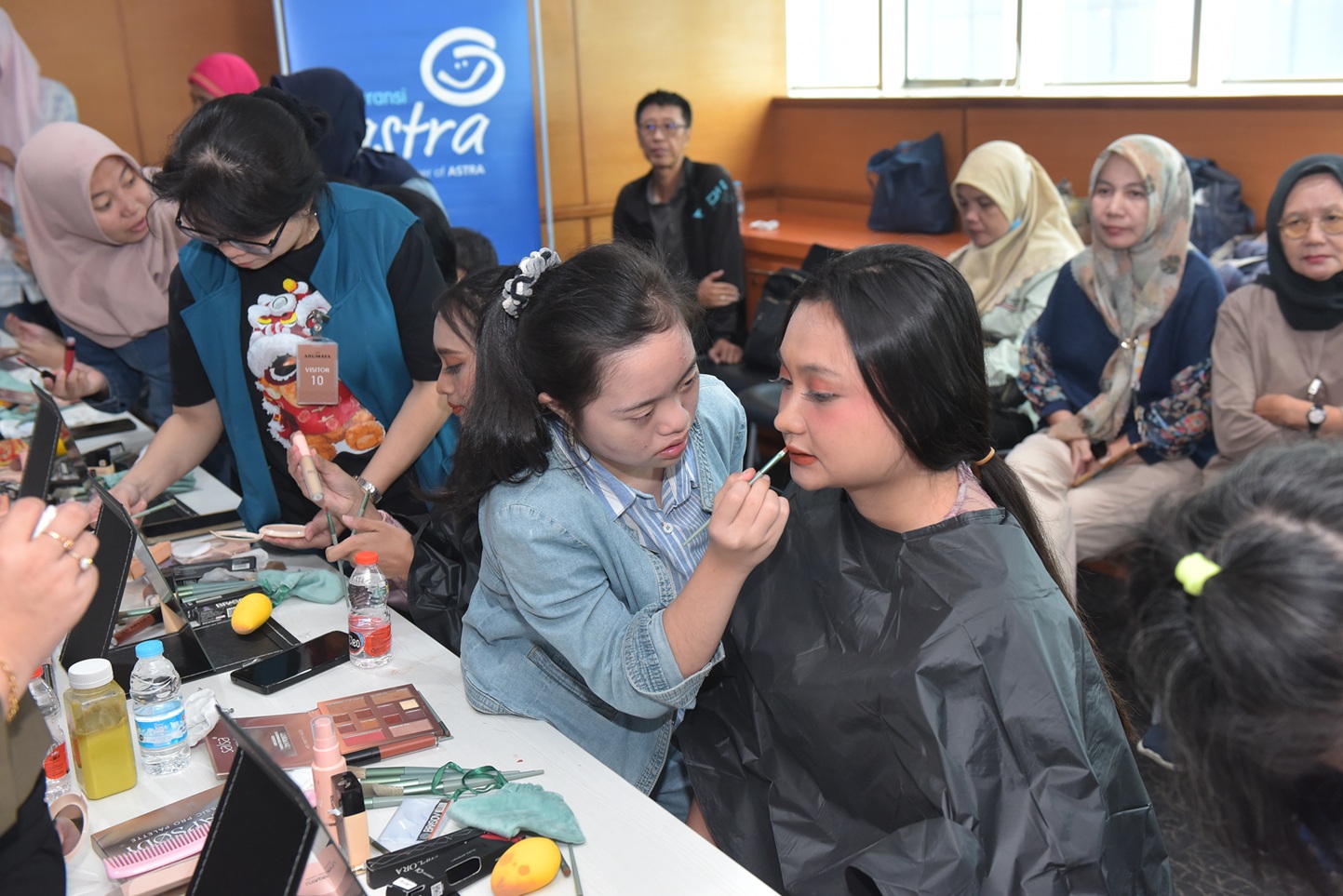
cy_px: 448
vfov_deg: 33.4
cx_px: 672
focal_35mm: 40
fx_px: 1493
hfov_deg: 48.4
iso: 2000
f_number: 5
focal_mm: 40
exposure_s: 1/160
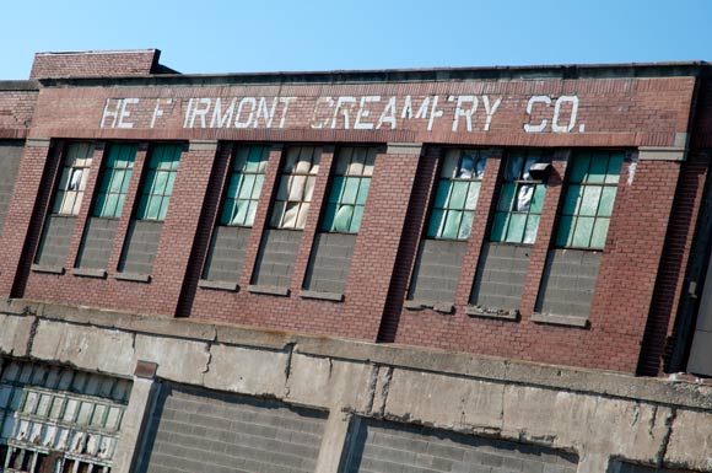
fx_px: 2074
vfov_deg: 13.0
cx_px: 356
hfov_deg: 19.5
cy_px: 236
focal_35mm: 105
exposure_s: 1/320
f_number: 11
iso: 200
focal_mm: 70
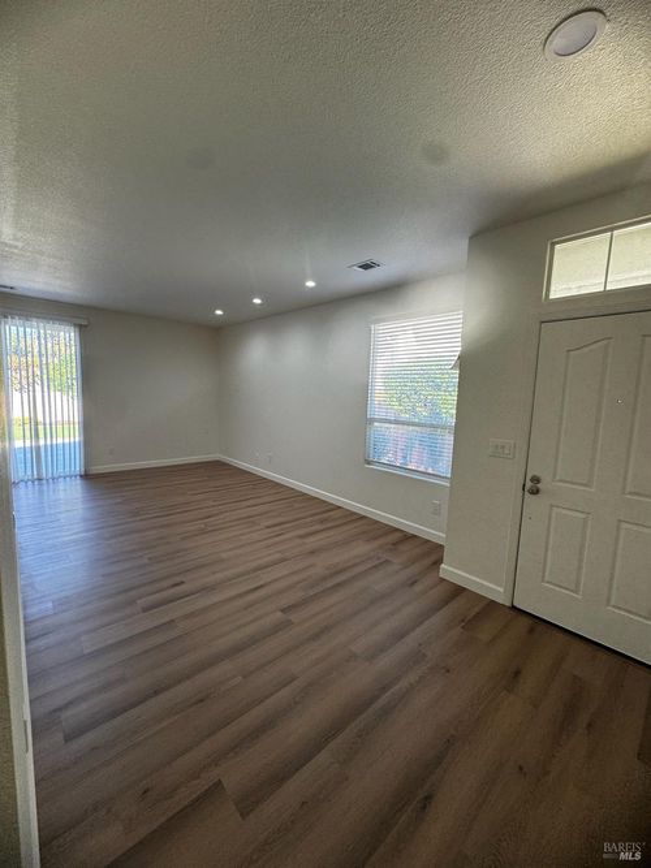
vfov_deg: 102.1
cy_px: 434
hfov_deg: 85.7
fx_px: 351
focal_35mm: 14
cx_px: 326
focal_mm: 2.22
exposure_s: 1/120
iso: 160
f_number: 2.2
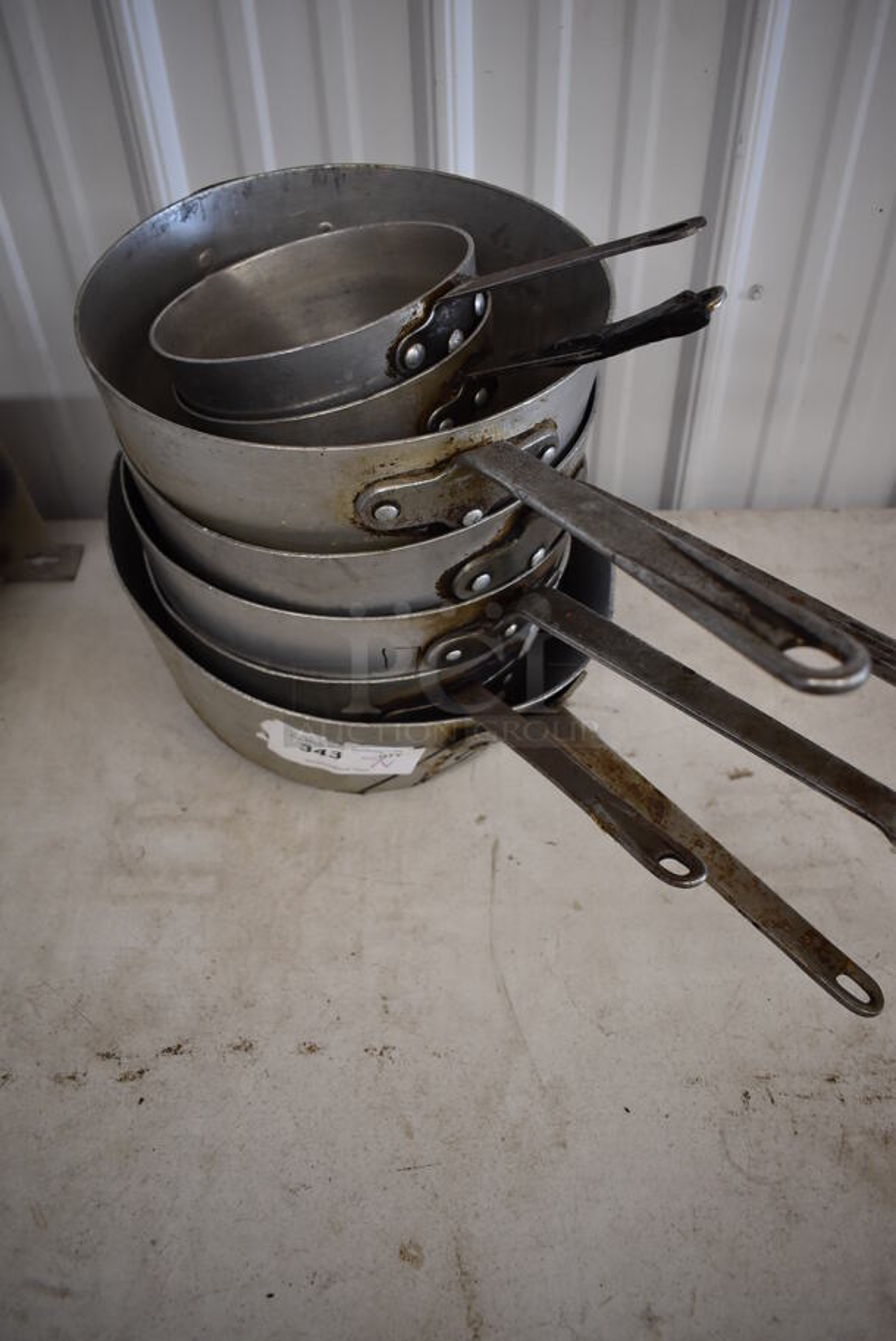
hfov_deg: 48.0
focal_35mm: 27
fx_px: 1006
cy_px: 670
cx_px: 448
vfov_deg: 67.3
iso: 800
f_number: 3.5
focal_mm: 18
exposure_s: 1/160
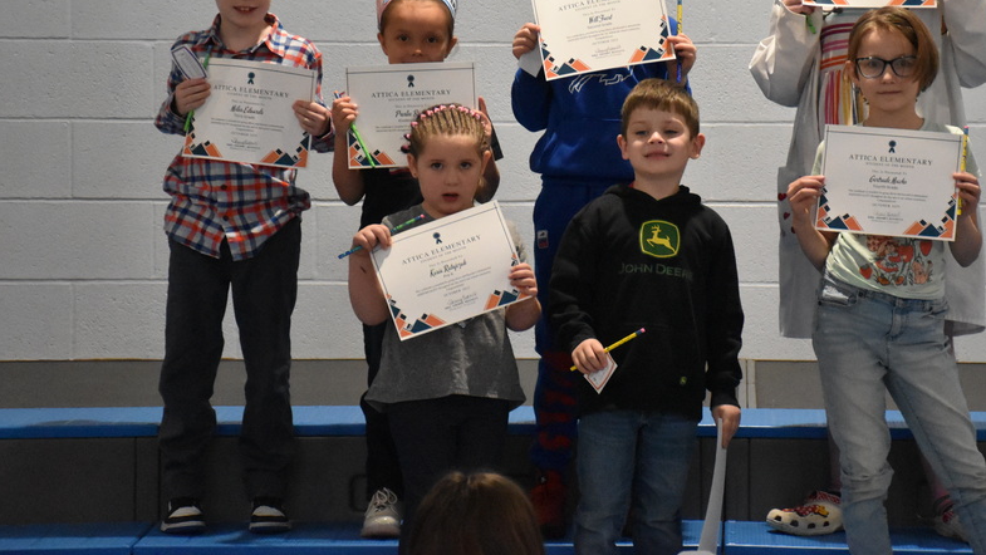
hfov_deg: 13.1
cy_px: 150
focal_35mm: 164
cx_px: 592
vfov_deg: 7.4
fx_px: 4289
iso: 6400
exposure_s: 1/320
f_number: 5.3
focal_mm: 80
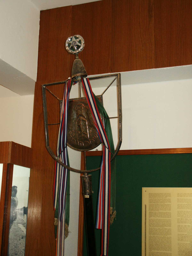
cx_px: 96
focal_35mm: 52
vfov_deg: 36.8
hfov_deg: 28.0
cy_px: 128
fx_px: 385
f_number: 3.6
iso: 200
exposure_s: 1/45
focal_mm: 10.91
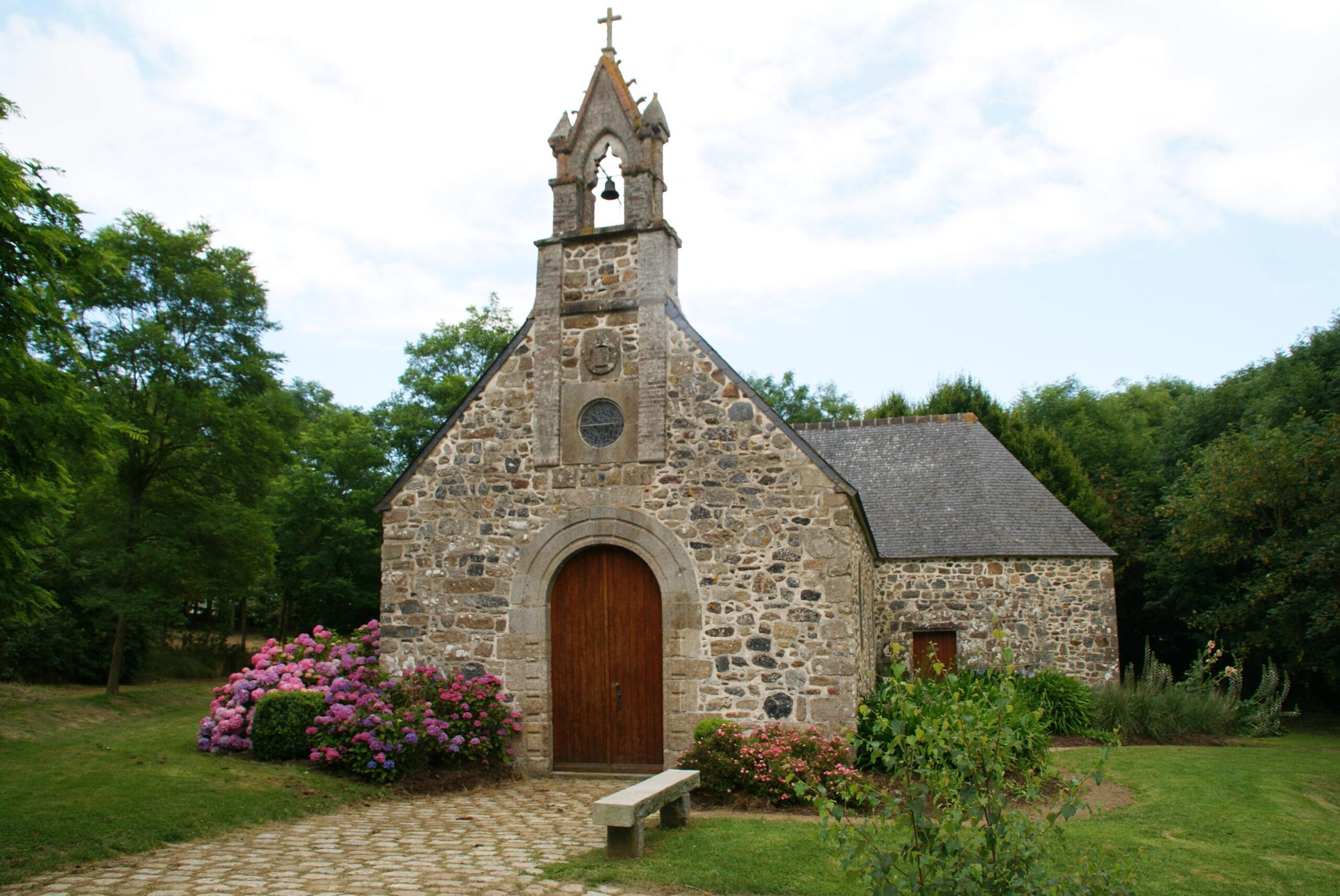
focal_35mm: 27
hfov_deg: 67.3
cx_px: 670
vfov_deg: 48.0
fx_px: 1006
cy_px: 448
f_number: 9
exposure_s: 1/160
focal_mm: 18
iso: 100
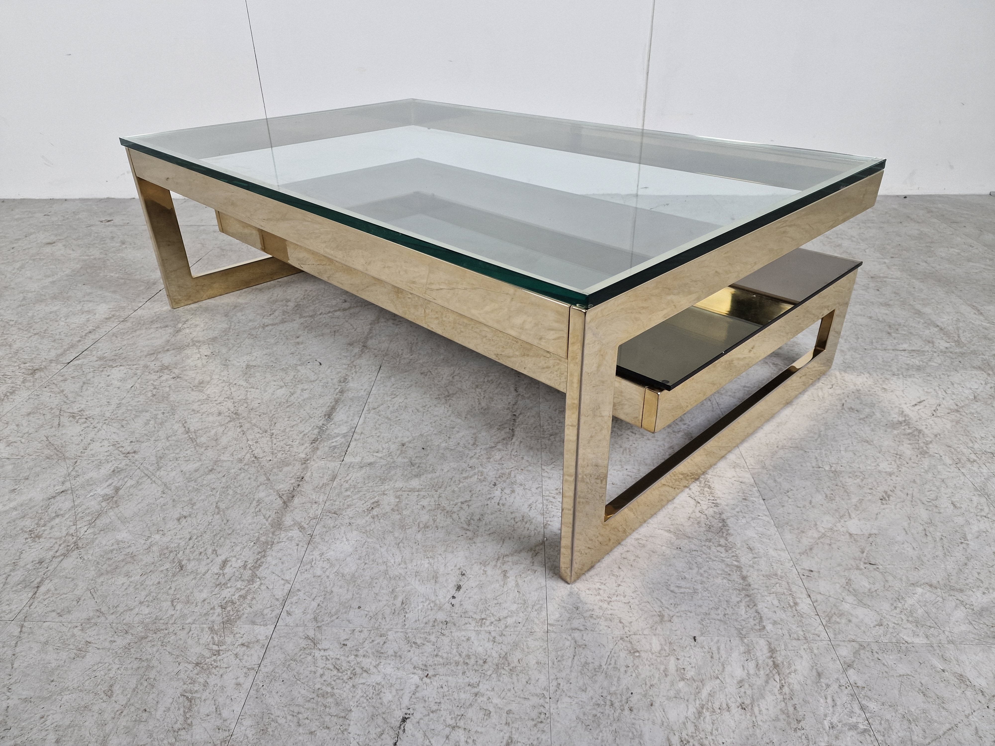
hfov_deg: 73.9
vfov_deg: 58.9
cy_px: 373
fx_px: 661
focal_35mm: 23
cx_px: 498
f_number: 1.8
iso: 125
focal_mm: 6.4
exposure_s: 1/180
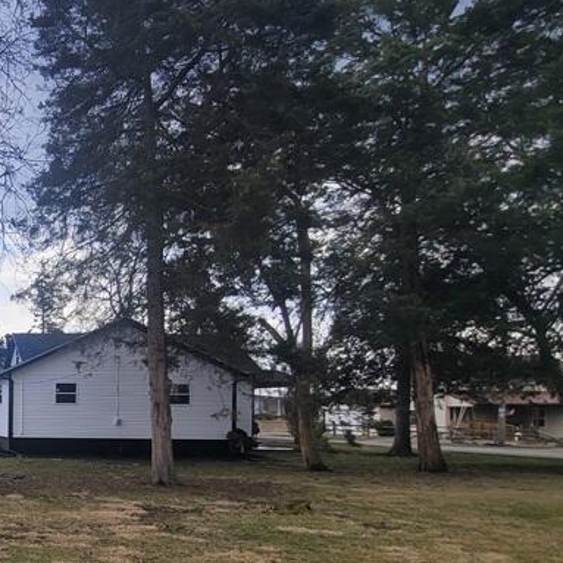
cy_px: 427
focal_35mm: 32
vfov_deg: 49.0
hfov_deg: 36.1
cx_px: -151
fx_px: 589
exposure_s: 1/914
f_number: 2.2
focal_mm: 2.2
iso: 50
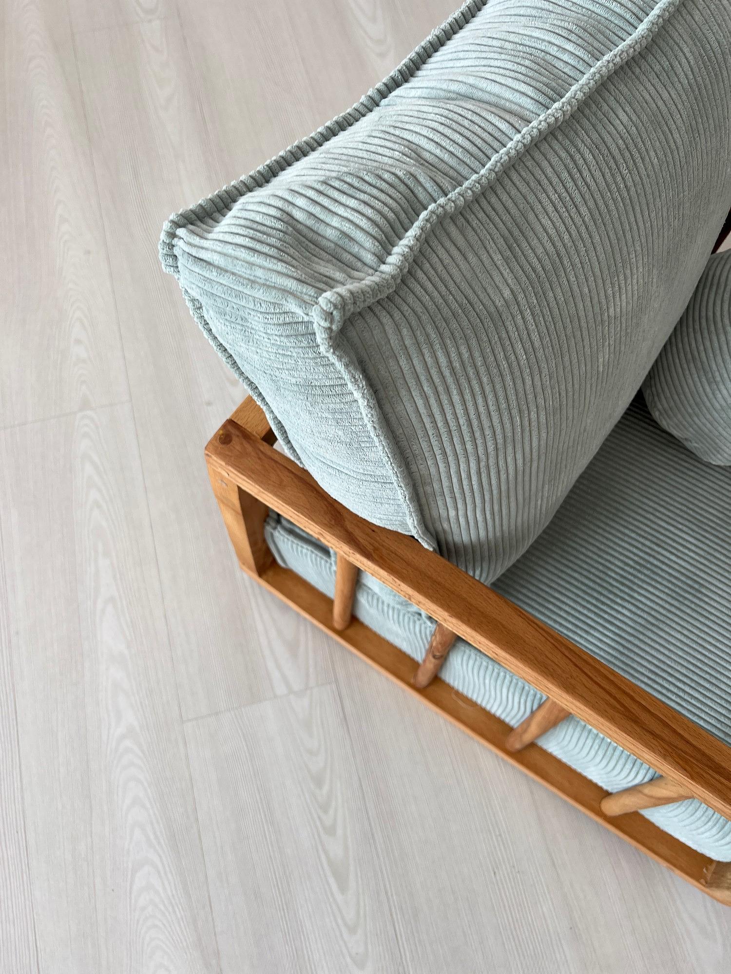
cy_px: 487
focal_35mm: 26
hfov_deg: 53.1
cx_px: 366
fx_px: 732
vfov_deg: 67.3
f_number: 1.5
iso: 40
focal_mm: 5.7
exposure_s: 1/274
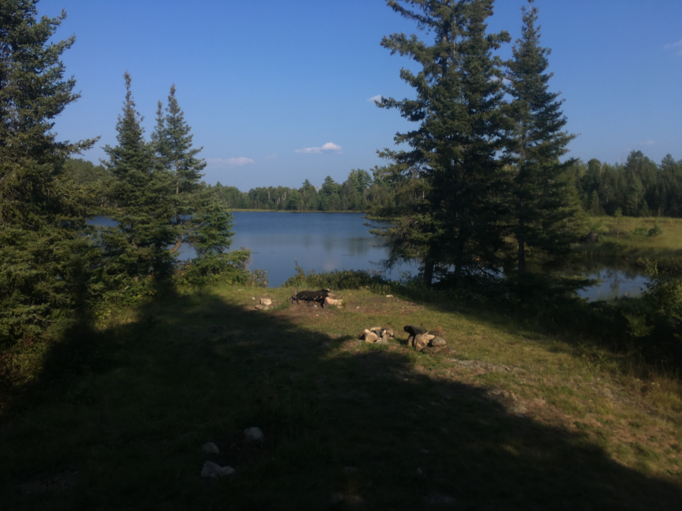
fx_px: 571
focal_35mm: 29
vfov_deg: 48.2
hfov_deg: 61.7
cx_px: 341
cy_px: 256
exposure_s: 1/938
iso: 25
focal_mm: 4.15
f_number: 2.2
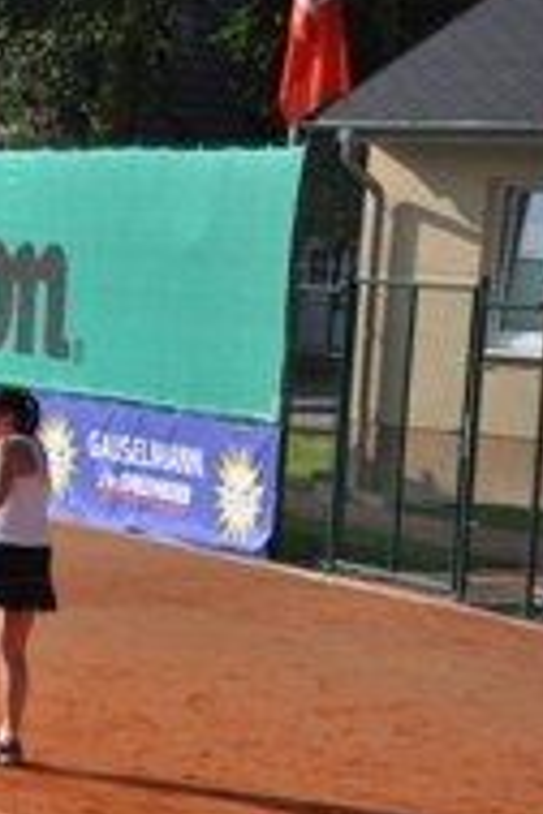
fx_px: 3371
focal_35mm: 149
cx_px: -371
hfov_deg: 8.9
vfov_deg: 13.8
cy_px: 469
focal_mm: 42
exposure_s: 1/1600
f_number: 6.3
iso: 400
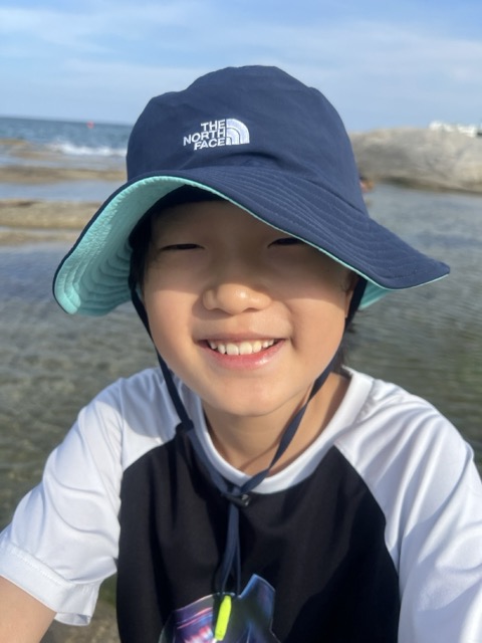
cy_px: 322
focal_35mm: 26
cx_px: 241
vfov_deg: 67.3
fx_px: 483
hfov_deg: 53.1
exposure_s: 1/2299
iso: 50
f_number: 1.5
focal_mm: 5.7
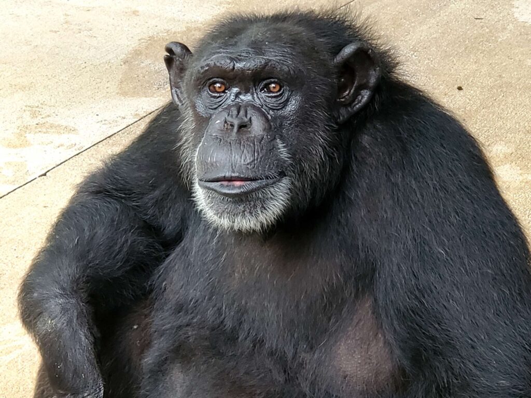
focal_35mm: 52
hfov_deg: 36.8
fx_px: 798
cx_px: 266
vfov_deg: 28.0
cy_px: 199
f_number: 2.4
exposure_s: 1/20
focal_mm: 6
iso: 250
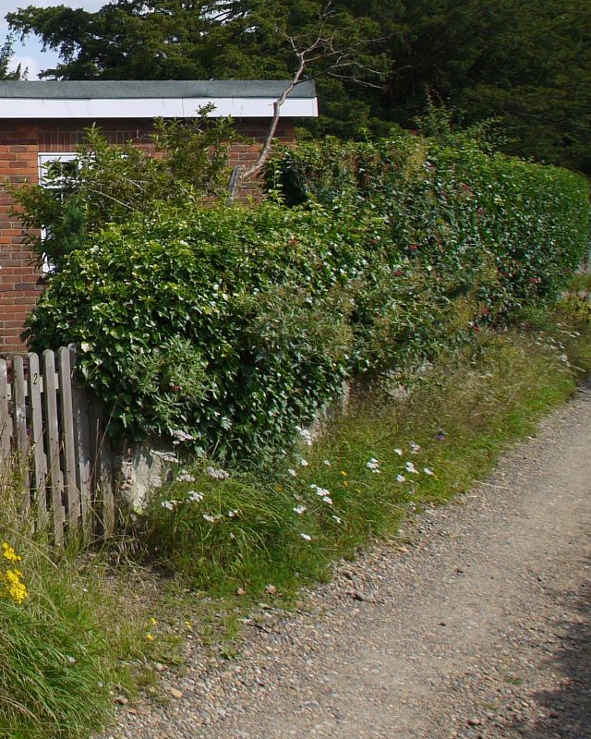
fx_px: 984
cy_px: 77
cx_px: -301
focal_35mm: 45
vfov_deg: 38.4
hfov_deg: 25.2
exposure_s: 1/320
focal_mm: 9
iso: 100
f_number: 8
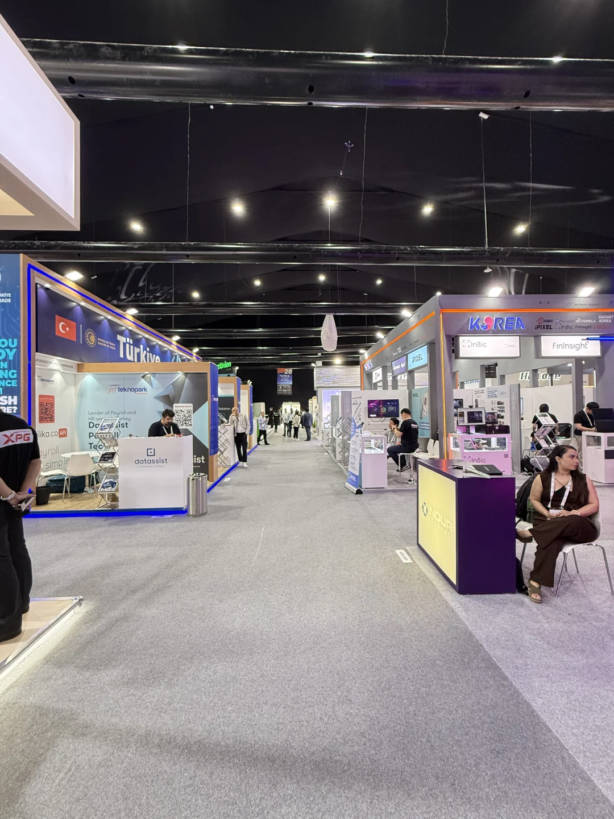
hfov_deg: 85.7
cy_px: 410
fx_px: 331
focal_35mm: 14
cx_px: 307
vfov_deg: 102.1
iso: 320
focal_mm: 2.22
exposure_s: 1/100
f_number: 2.2
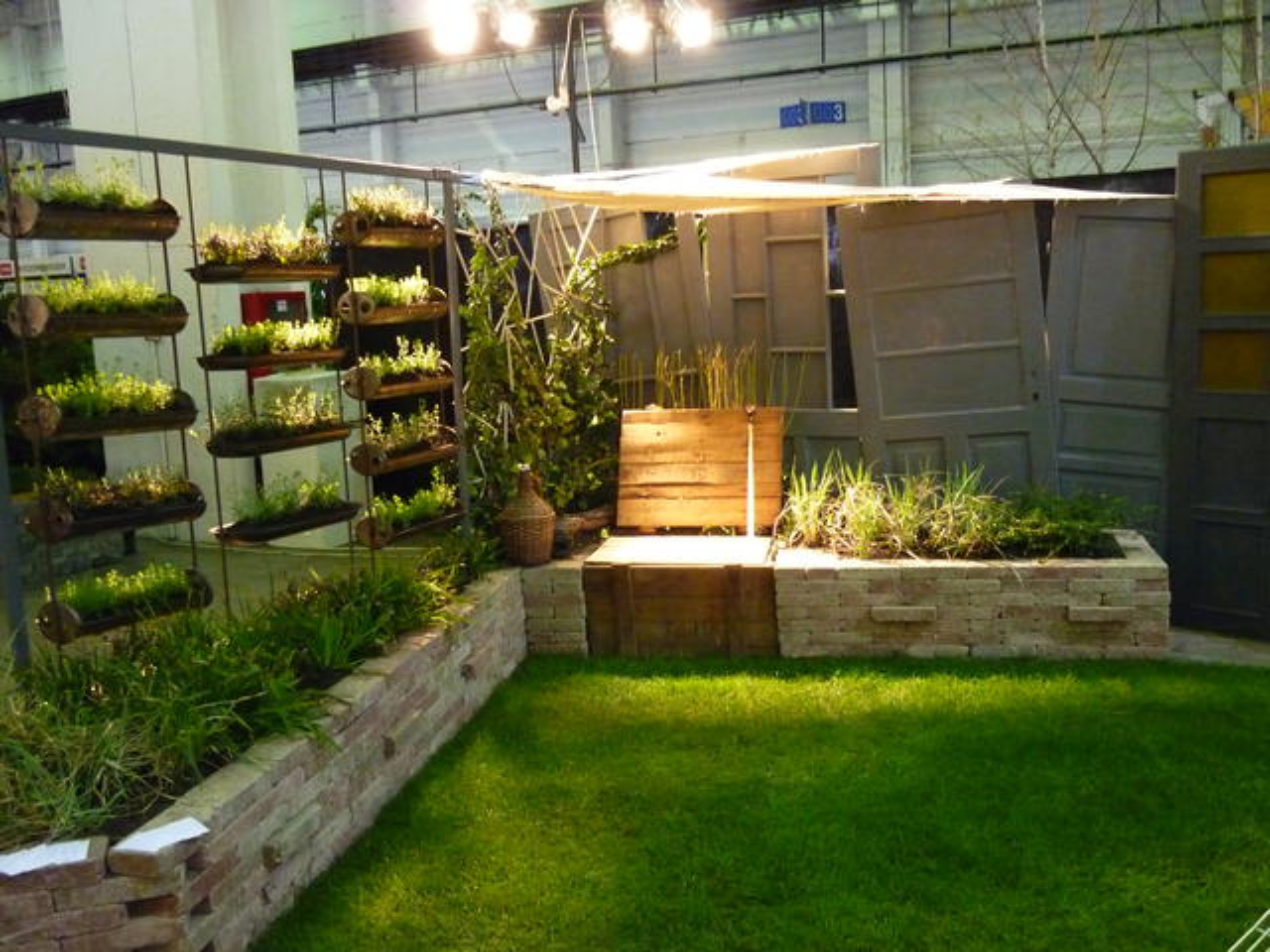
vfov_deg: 42.9
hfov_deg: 55.4
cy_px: 476
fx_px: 1211
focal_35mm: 33
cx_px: 635
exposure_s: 1/25
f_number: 2.8
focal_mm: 5.5
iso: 800
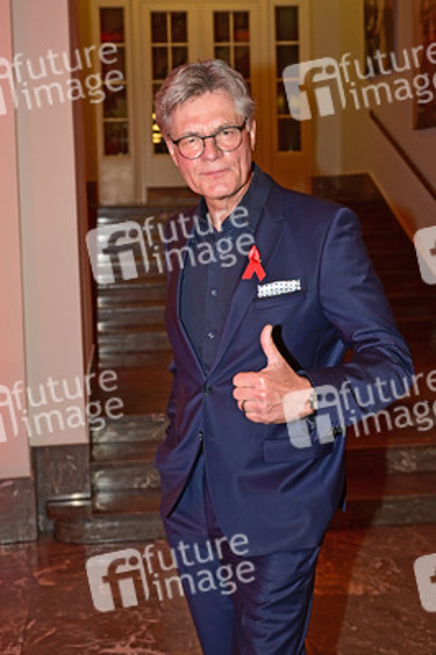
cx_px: 218
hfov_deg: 31.1
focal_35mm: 43
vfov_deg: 45.5
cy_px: 328
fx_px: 782
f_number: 5
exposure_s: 1/200
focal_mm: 43
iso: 1600
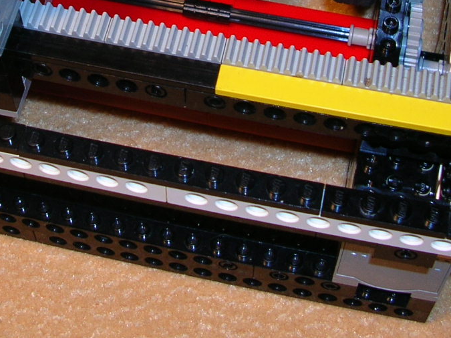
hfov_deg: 23.5
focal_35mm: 83
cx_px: 158
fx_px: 1081
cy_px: -30
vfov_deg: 17.2
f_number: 2.8
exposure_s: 1/60.1
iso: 50
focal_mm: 5.8
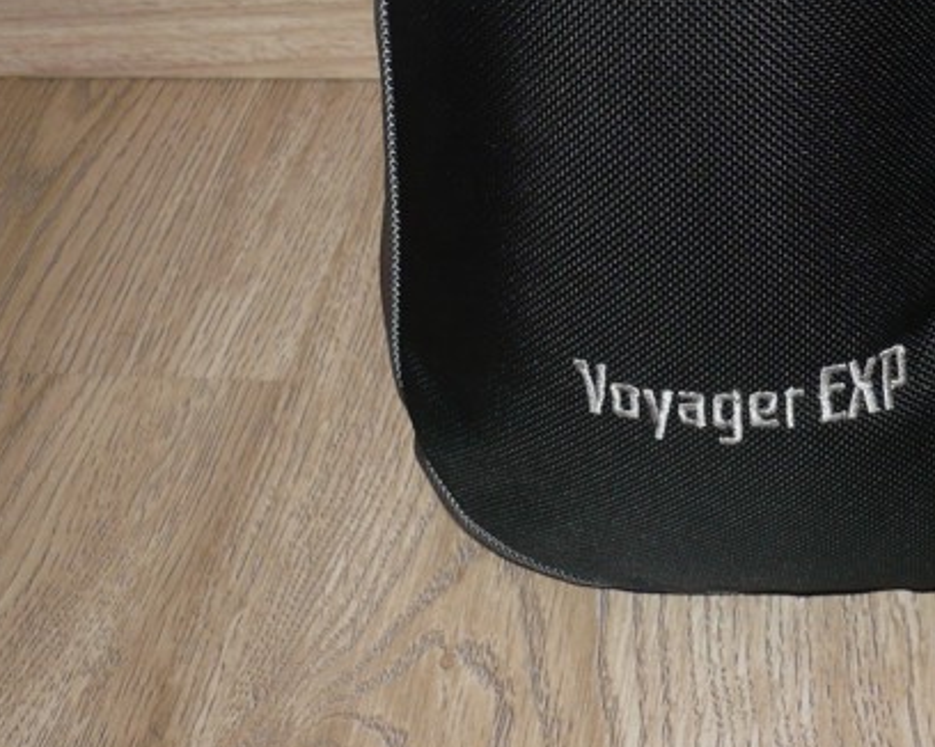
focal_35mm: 67
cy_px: 144
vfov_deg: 22.5
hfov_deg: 27.5
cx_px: 795
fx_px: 1853
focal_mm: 5.8
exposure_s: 1/30
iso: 100
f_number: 2.8
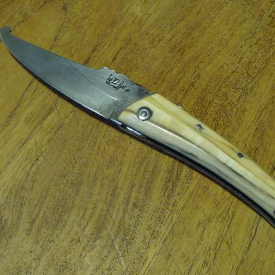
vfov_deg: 32.8
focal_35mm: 52
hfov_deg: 32.8
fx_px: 467
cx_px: 148
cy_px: 146
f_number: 3.8
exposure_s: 1/10
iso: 400
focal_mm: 6.3
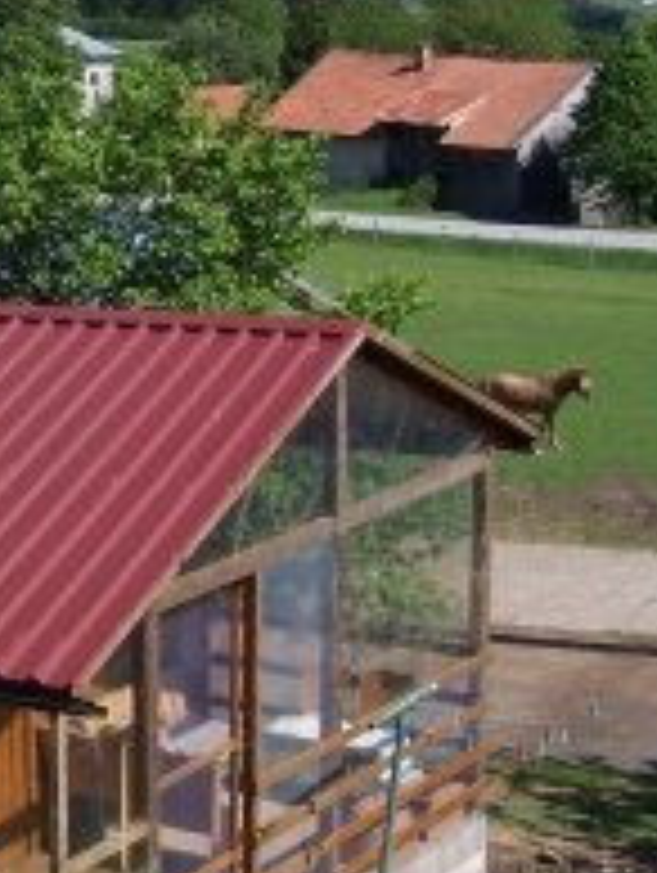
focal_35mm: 96
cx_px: -158
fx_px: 2424
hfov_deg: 14.9
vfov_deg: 20.4
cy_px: 464
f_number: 5.6
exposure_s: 1/500
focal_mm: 7
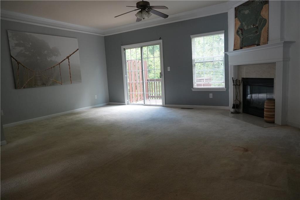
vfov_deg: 53.1
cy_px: 100
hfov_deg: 73.8
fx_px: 200
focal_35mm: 24
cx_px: 150
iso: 1600
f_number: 3.5
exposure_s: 1/160
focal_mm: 16
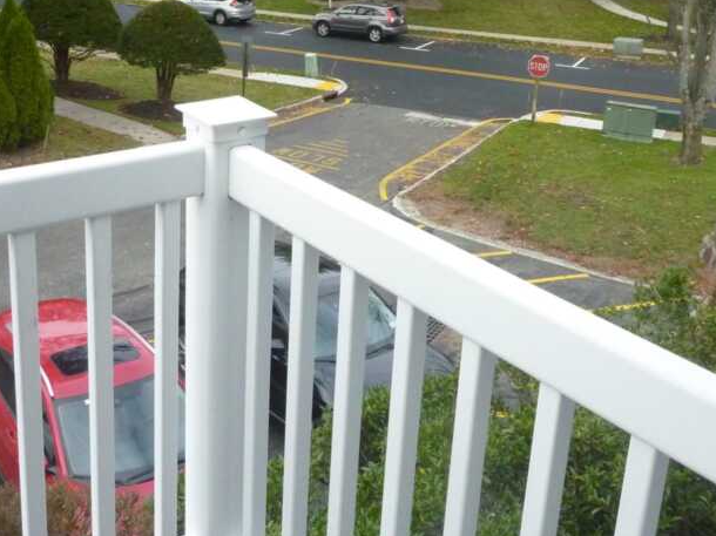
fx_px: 868
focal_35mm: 42
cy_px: 117
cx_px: 331
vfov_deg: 33.5
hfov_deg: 44.8
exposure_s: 1/500
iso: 400
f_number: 5
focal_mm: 4.1
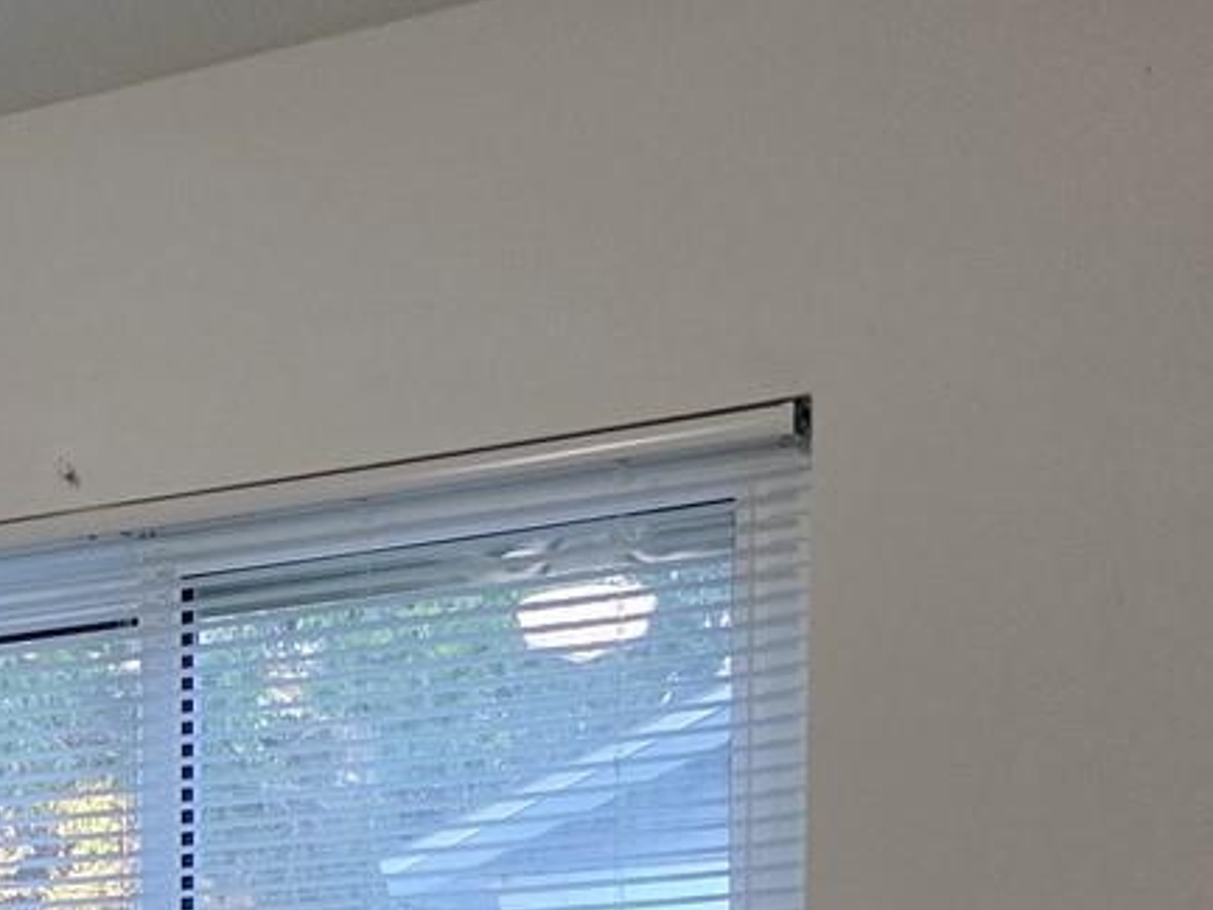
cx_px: -462
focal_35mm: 85
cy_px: 1366
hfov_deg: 20.5
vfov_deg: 15.9
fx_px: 2979
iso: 320
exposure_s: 1/120
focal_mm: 6.3
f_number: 1.7
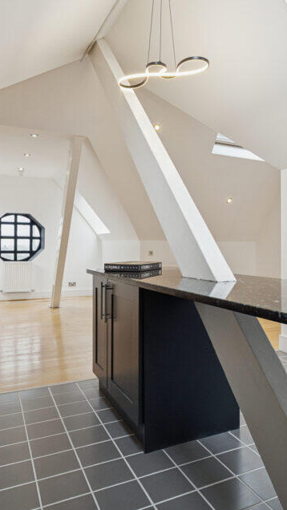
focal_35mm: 28
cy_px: 247
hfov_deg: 41.0
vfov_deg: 68.2
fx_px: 376
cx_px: 201
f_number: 7.1
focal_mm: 11
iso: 800
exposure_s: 1/50
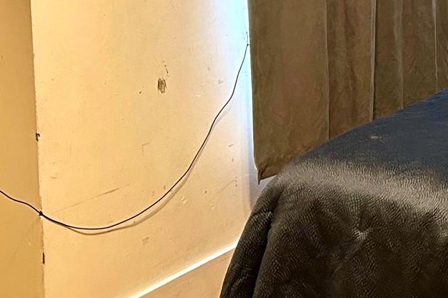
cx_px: 610
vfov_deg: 15.2
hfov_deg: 21.1
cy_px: -88
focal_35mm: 86
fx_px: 1070
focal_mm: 5.7
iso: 200
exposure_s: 1/60
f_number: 1.5
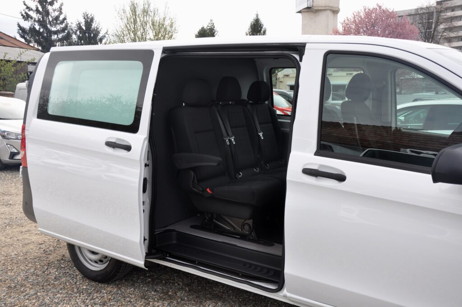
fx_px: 461
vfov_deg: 36.8
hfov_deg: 53.2
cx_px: 231
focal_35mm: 36
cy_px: 154
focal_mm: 24
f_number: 7.1
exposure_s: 1/200
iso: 400
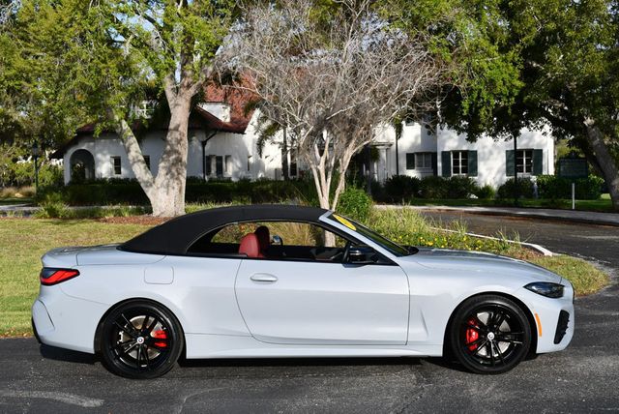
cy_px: 207
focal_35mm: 52
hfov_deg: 38.2
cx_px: 310
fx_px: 895
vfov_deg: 26.0
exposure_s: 1/250
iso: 110
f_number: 8
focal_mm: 26
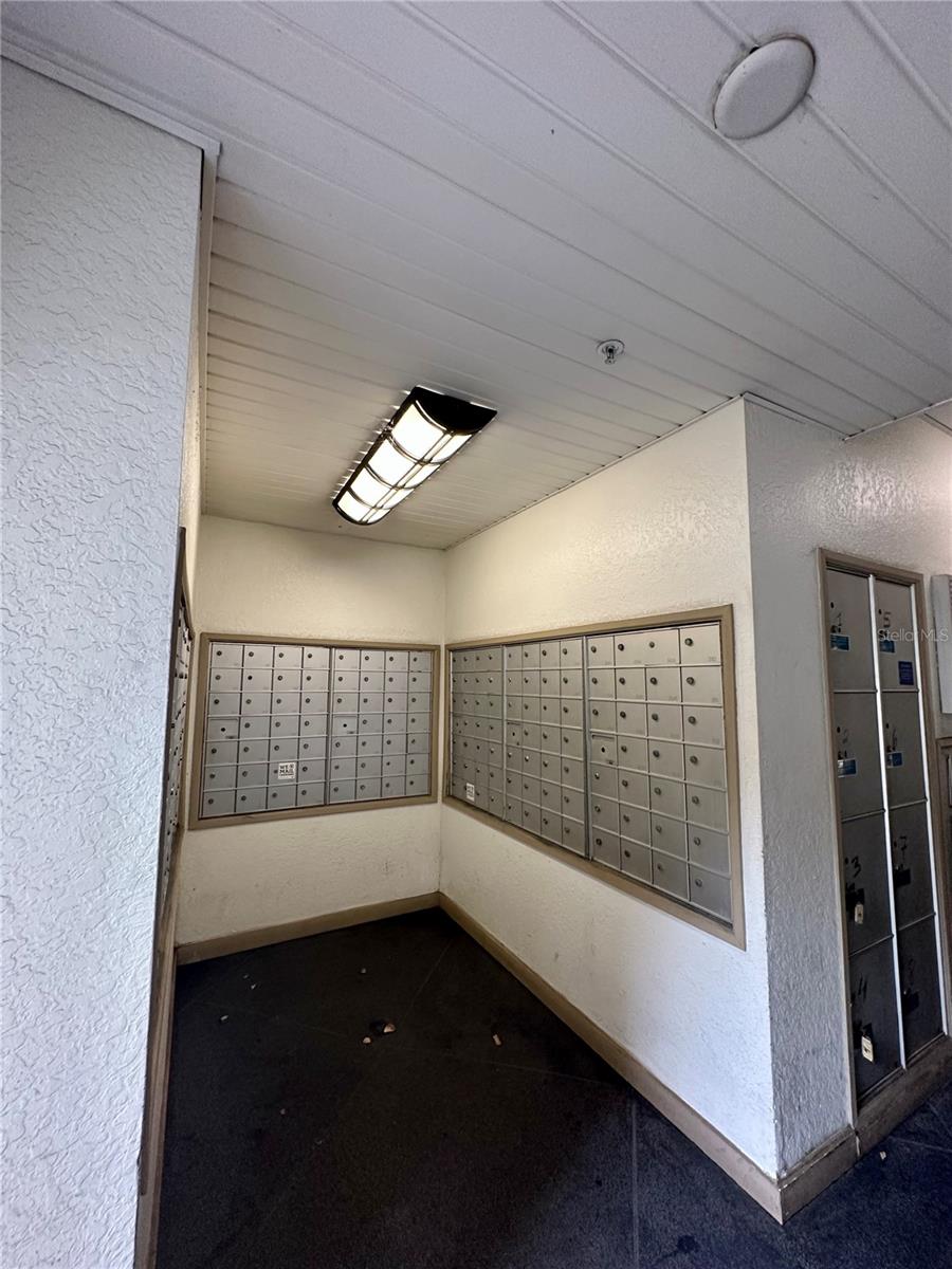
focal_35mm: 14
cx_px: 476
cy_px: 634
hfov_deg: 85.7
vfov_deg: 102.1
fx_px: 513
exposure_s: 1/60
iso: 250
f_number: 2.2
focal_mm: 2.22
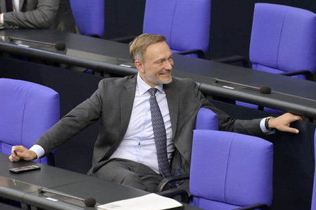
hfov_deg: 5.4
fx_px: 3369
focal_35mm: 384
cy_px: 105
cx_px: 158
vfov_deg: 3.6
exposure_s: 1/500
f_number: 5.6
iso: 8000
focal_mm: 380
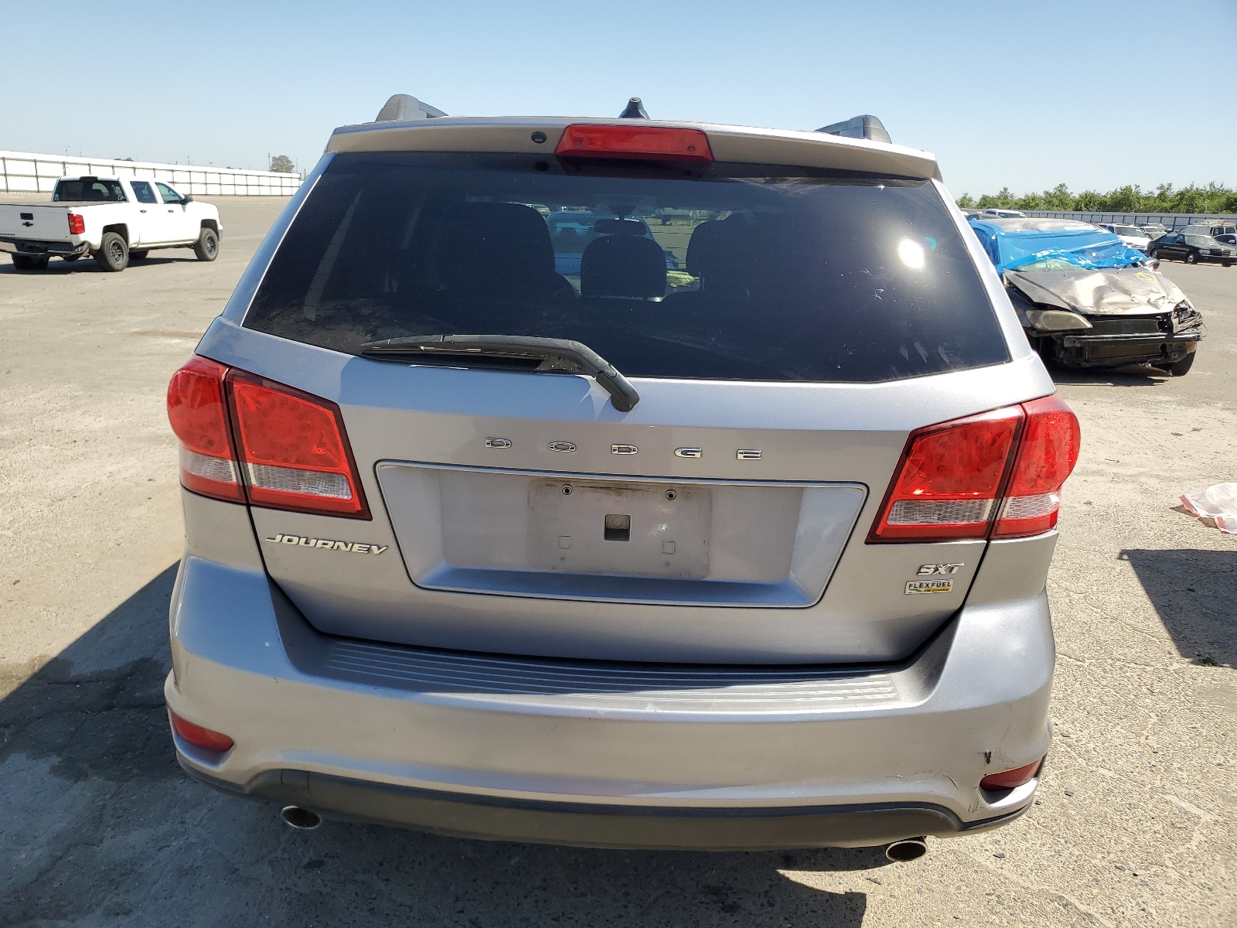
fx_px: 929
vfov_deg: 53.1
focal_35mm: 26
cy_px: 464
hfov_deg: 67.3
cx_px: 618
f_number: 1.5
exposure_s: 1/2500
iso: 50
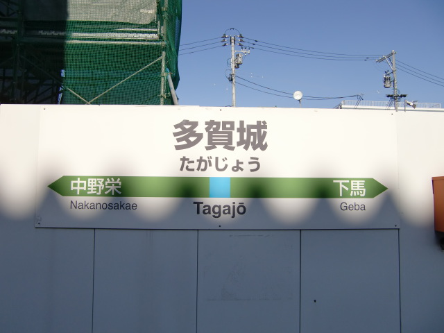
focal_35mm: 28
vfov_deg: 49.7
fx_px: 359
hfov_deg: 63.4
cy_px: 166
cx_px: 222
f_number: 7
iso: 64
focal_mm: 4.9
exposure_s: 1/250
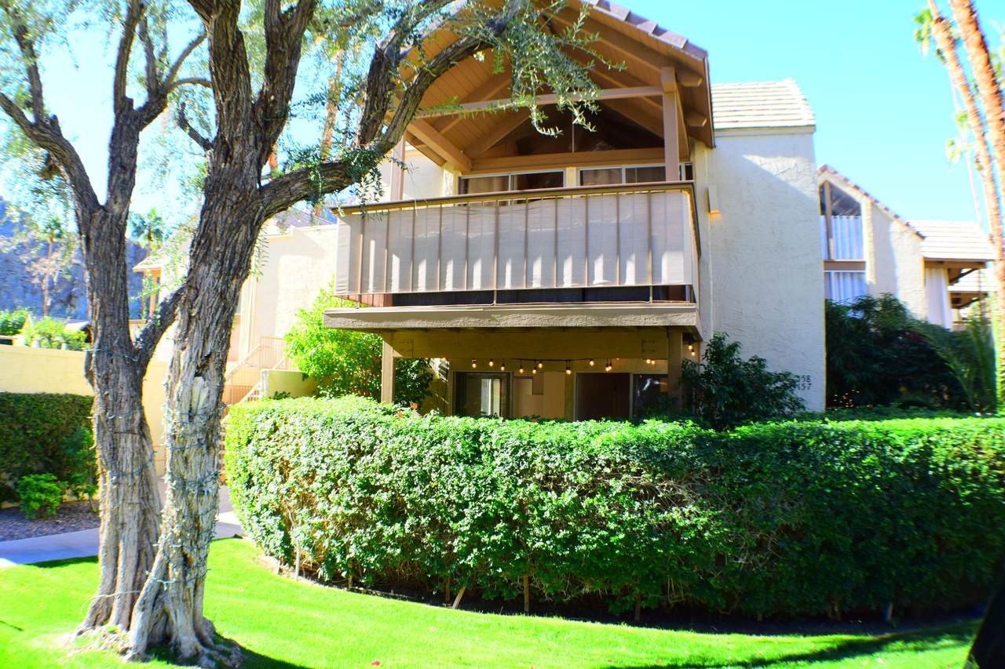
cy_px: 334
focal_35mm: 36
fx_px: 1005
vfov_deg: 36.9
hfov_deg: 53.1
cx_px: 502
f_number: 8
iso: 400
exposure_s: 1/250
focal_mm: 24
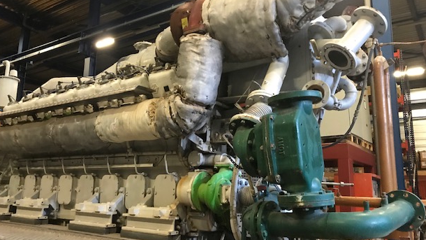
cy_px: 120
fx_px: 361
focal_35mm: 32
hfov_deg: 61.0
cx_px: 204
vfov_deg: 36.7
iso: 100
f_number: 1.8
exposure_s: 1/5
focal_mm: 3.99
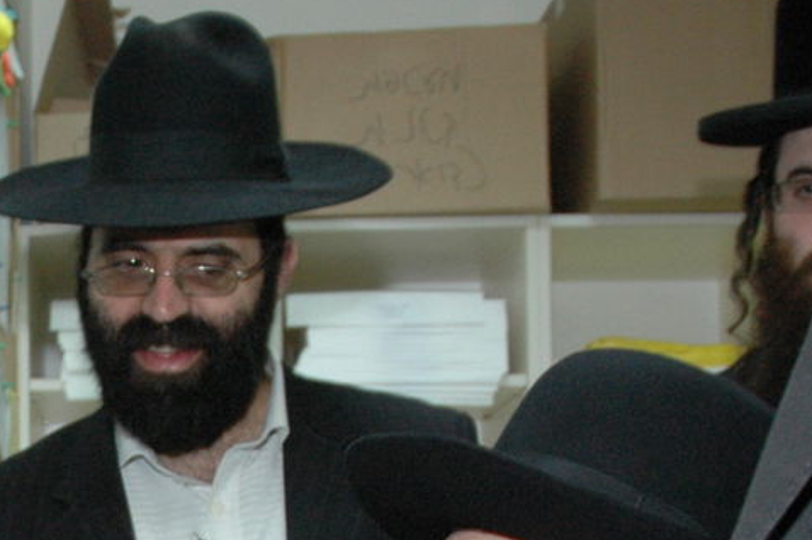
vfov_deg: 16.3
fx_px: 1781
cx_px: -134
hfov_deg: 23.7
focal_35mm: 79
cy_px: 696
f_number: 5.6
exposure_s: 1/60
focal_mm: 18
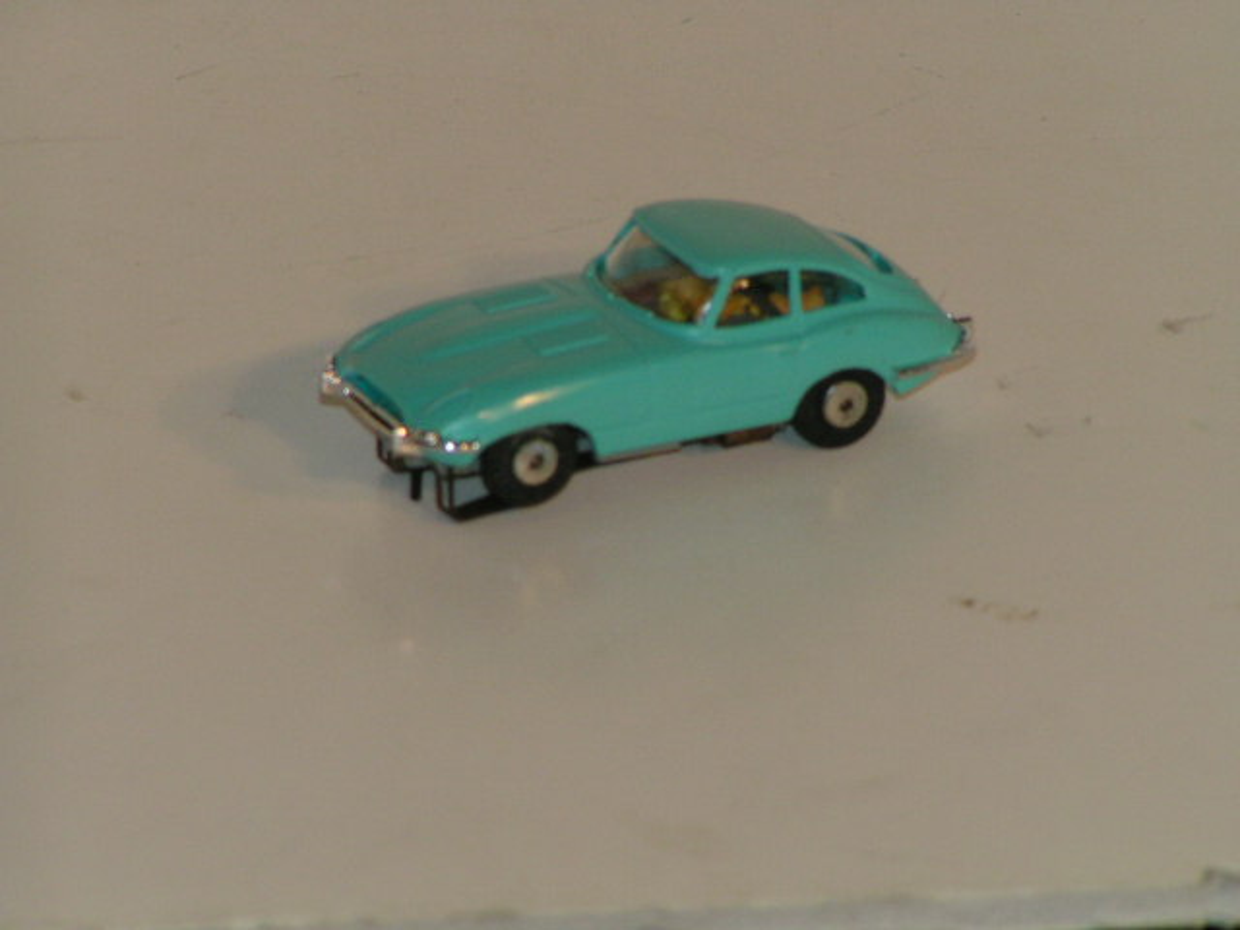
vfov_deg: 3.9
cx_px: 620
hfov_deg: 5.2
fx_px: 13612
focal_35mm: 380
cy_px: 465
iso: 100
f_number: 5.6
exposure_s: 1/400
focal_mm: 58
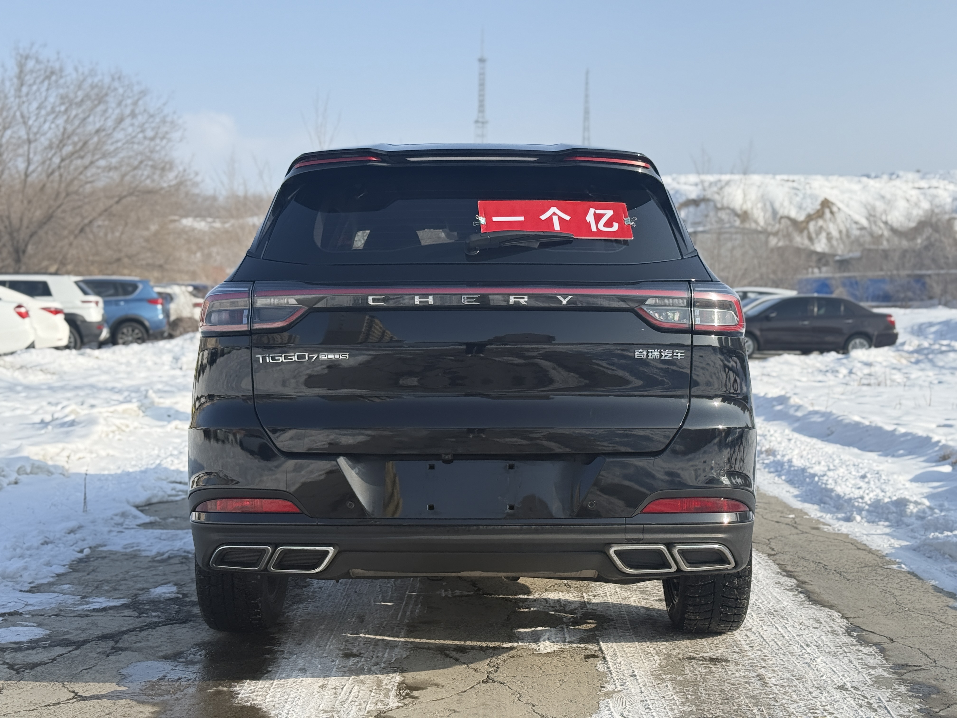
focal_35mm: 48
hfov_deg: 39.7
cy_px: 359
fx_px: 1327
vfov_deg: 30.3
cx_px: 478
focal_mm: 6.76
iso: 100
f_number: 1.78
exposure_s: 1/2208
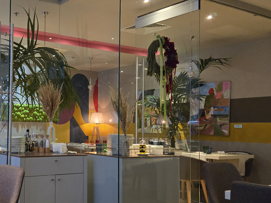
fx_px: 344
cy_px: 118
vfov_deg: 32.8
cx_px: 31
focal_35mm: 44
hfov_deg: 40.0
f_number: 1.8
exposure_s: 1/100
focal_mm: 5.4
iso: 1000
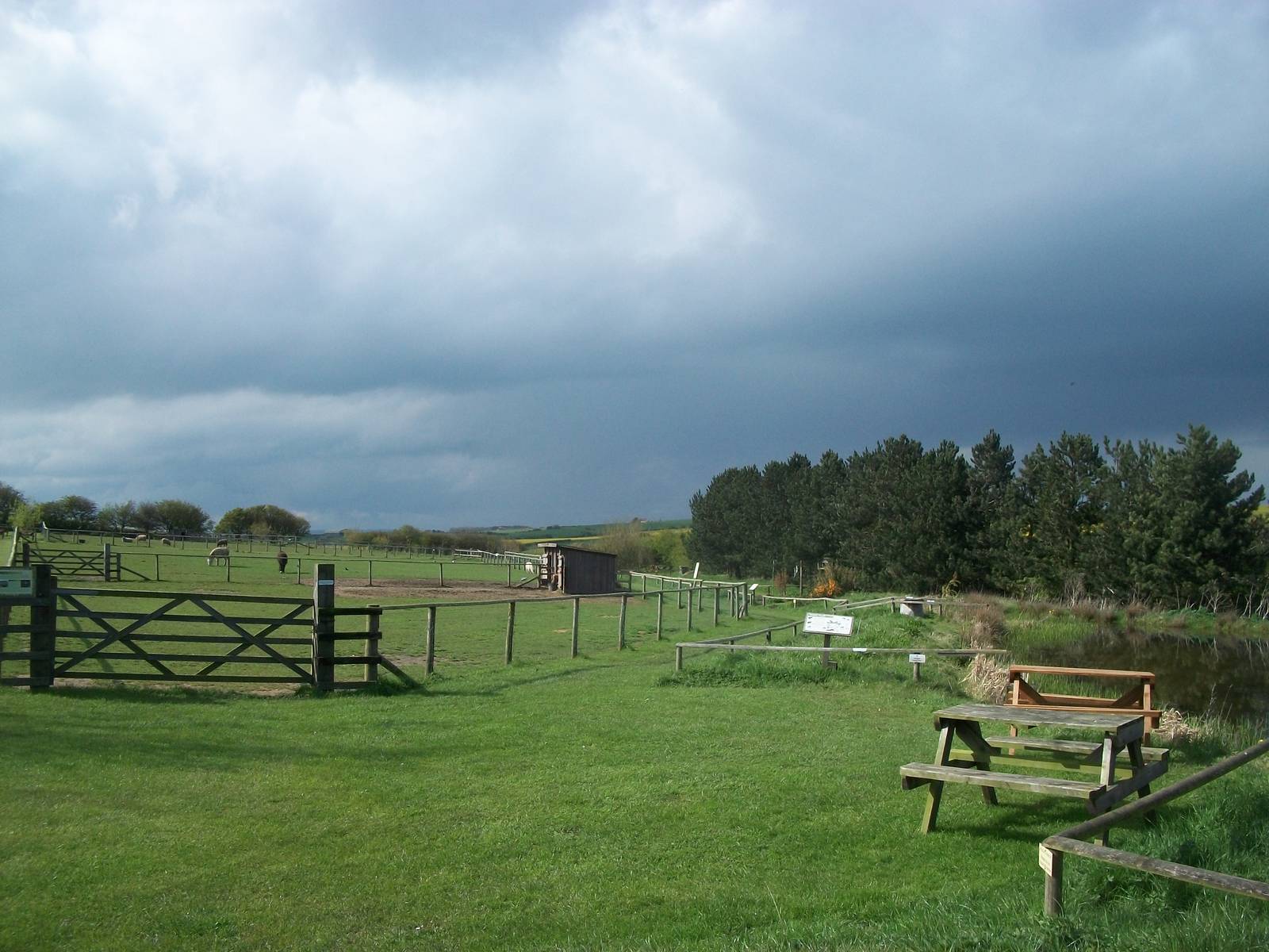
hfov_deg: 56.8
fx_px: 1173
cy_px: 476
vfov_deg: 44.2
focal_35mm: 32
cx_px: 634
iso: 80
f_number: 5.5
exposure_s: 1/400
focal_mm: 5.7
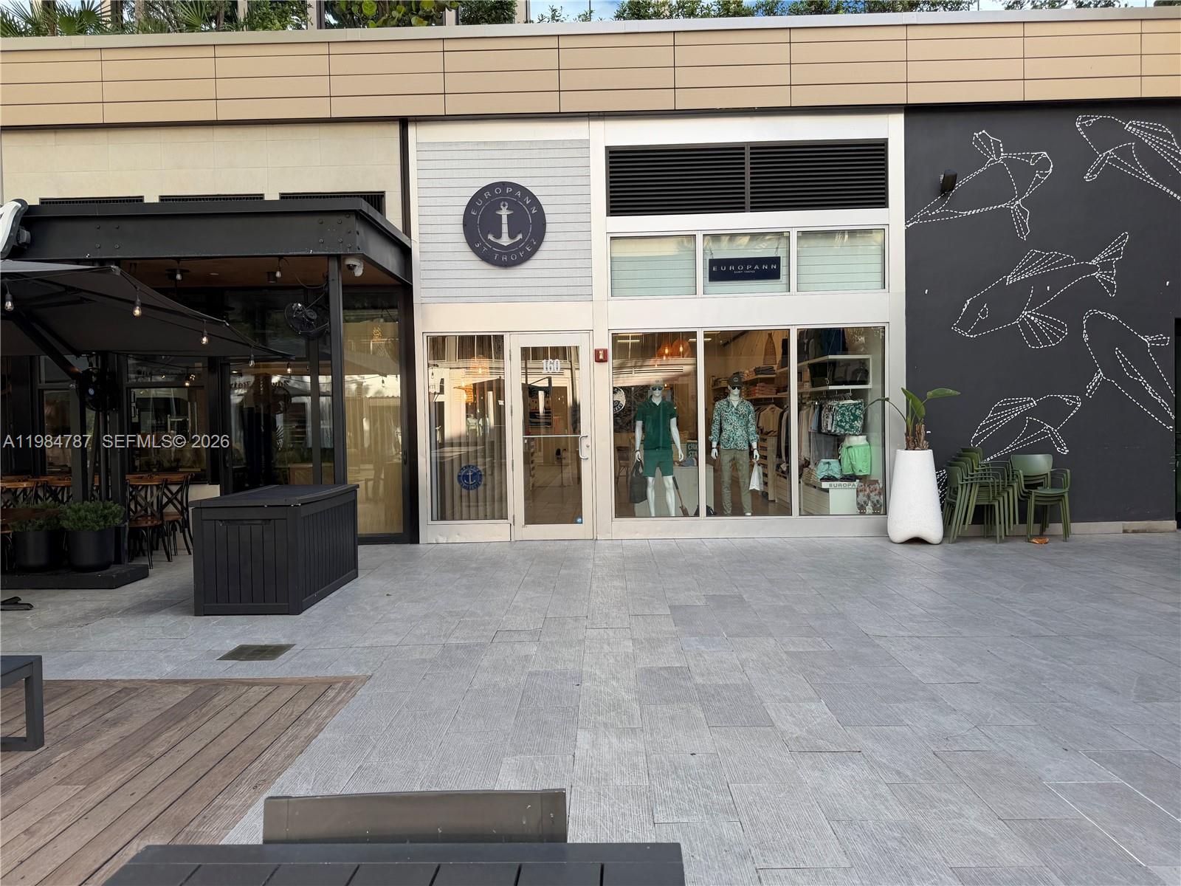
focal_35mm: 24
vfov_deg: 56.8
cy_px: 443
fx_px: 819
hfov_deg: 71.6
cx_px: 590
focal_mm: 6.76
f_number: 1.78
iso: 80
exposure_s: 1/660
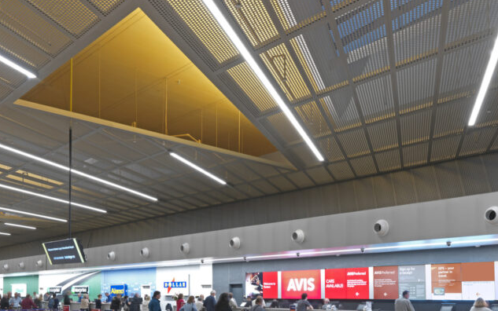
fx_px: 489
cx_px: 271
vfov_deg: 33.8
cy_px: 267
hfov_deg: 53.9
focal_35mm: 36
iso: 100
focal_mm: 28
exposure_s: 5
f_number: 19
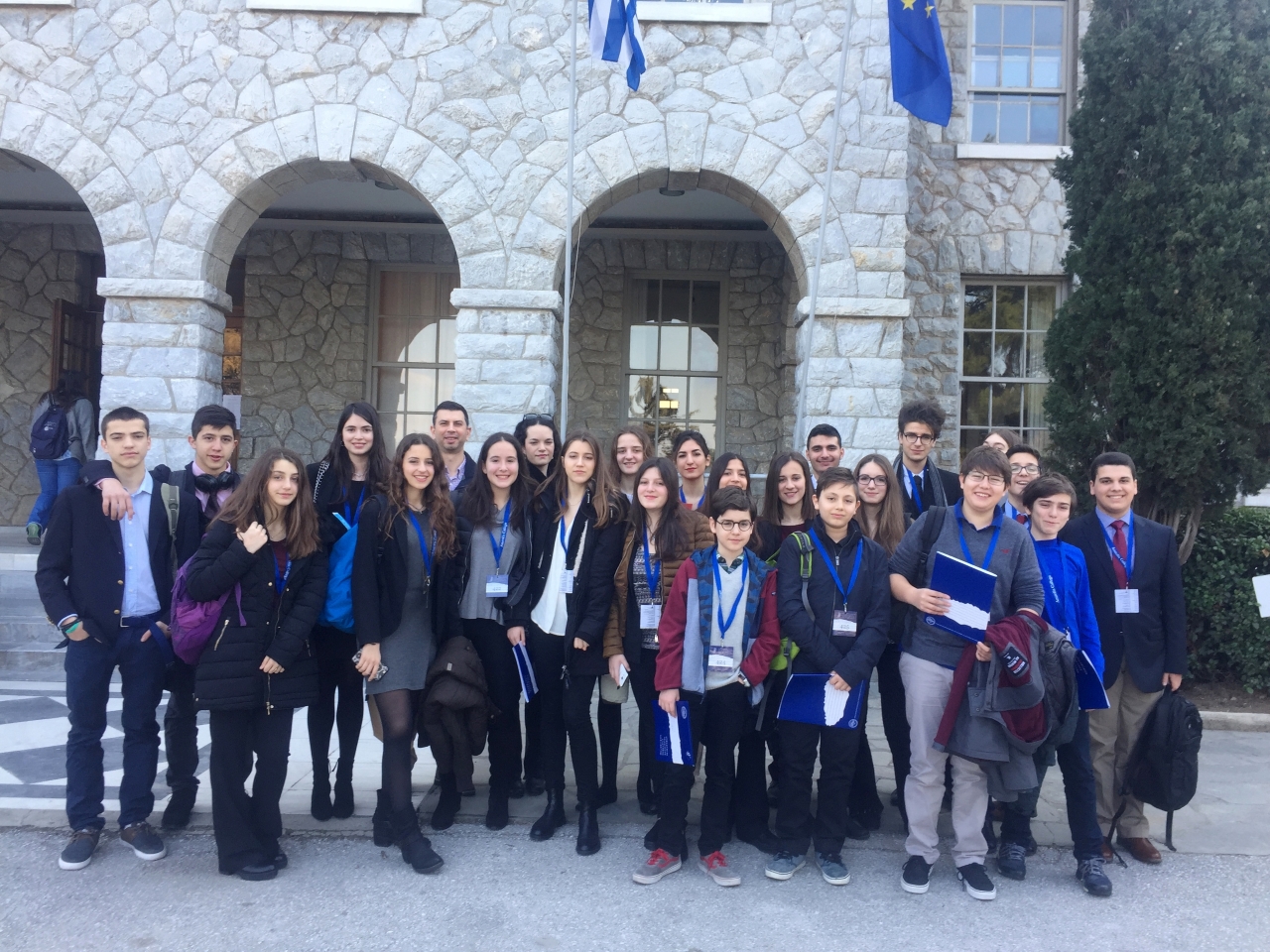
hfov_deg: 61.7
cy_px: 476
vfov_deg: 48.2
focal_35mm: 29
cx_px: 635
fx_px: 1064
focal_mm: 4.15
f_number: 2.2
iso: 32
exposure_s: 1/124
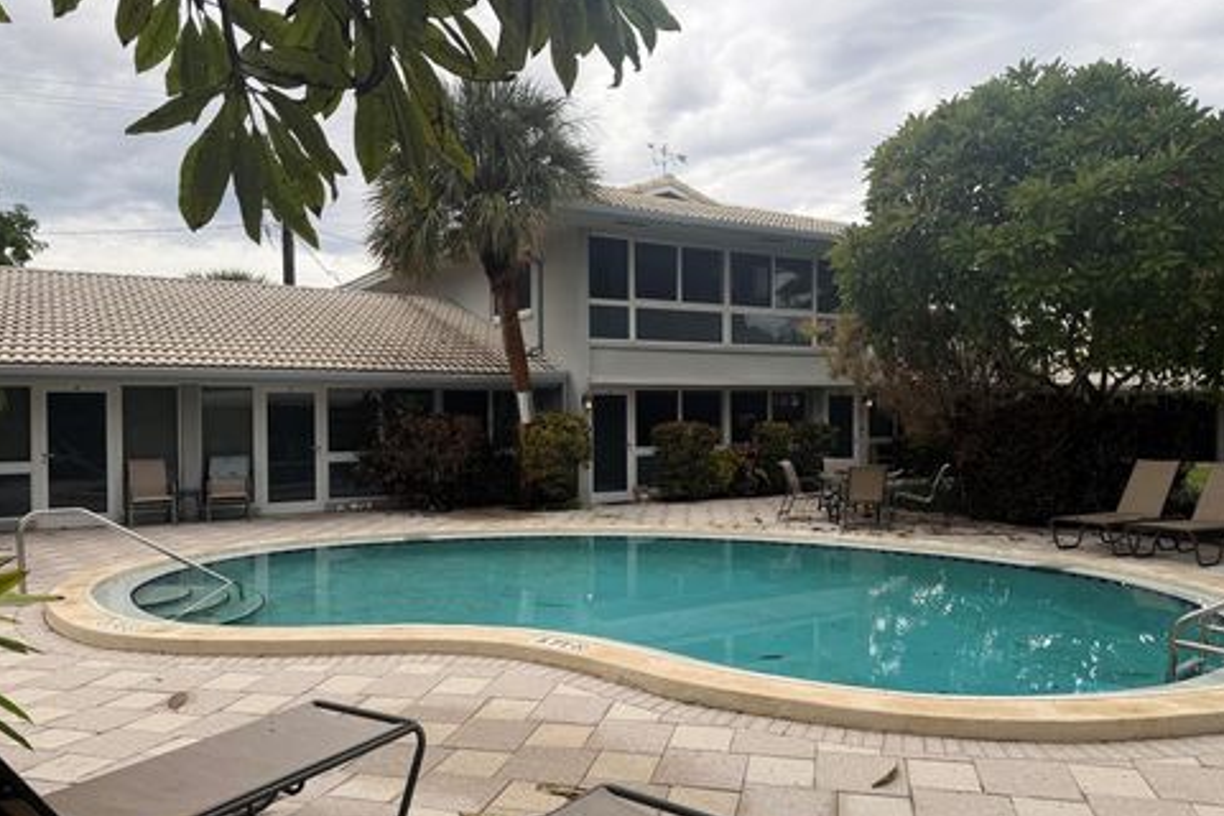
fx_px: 884
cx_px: 612
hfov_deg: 69.4
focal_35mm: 26
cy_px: 419
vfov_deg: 49.5
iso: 80
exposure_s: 1/689
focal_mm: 6.76
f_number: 1.78
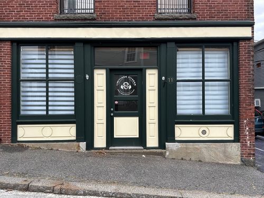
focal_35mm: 24
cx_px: 132
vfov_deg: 56.8
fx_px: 183
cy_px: 99
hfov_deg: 71.6
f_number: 1.78
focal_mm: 6.86
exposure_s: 1/185
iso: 64
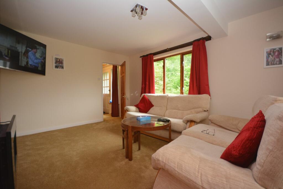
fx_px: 118
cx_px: 142
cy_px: 94
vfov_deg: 77.3
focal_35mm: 15
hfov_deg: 100.4
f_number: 4
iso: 900
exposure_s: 1/60
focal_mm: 10
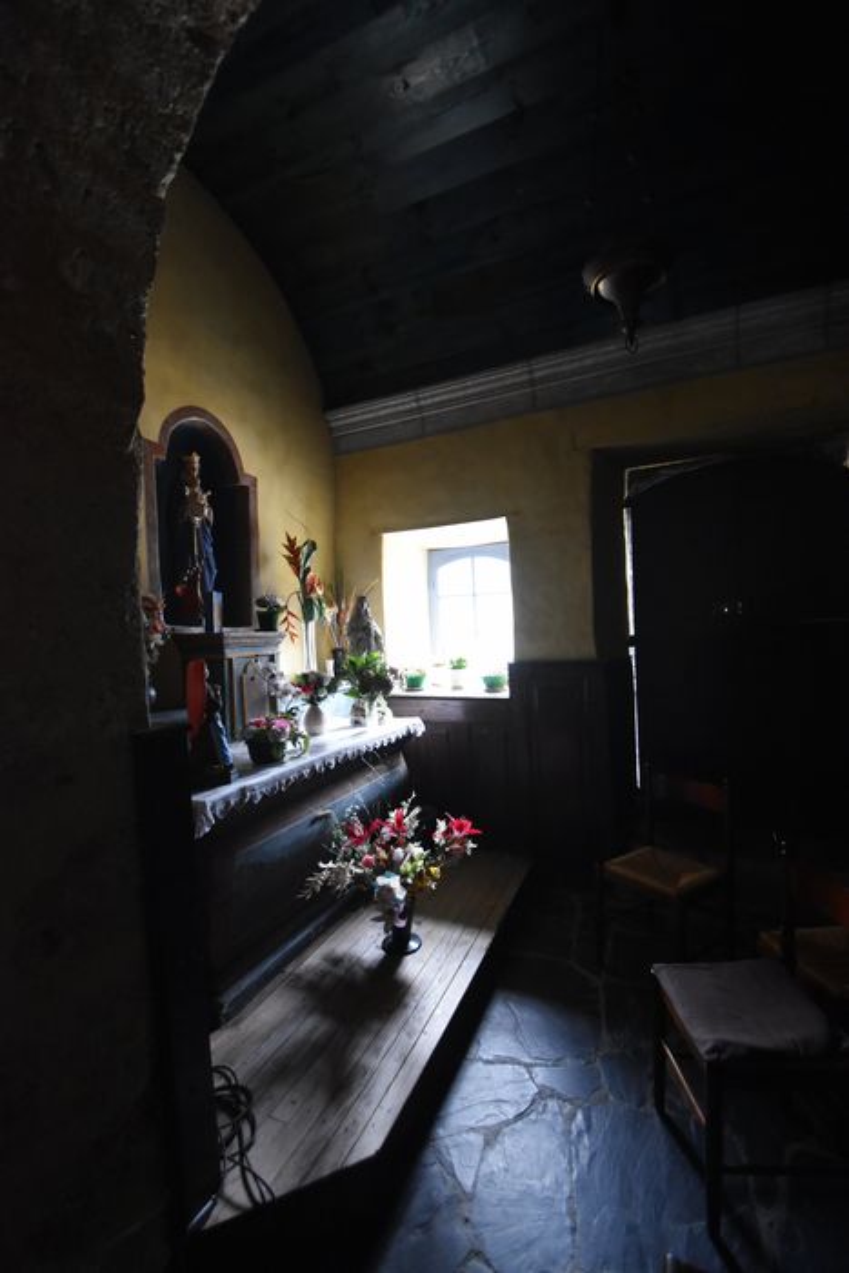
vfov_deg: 100.4
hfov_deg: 77.4
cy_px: 636
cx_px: 424
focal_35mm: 15
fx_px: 530
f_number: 3.5
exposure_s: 1/60
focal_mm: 10
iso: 3600
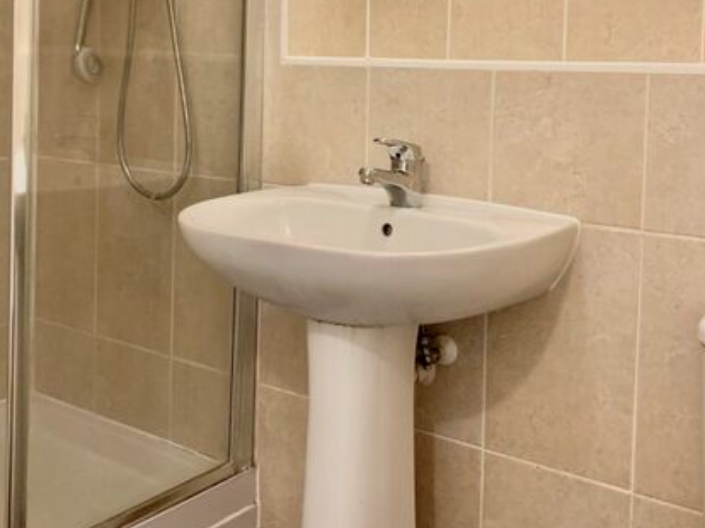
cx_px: 342
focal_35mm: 44
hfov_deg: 43.0
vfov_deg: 32.1
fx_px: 896
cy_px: 122
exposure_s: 1/50
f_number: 1.8
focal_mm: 4.25
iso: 160
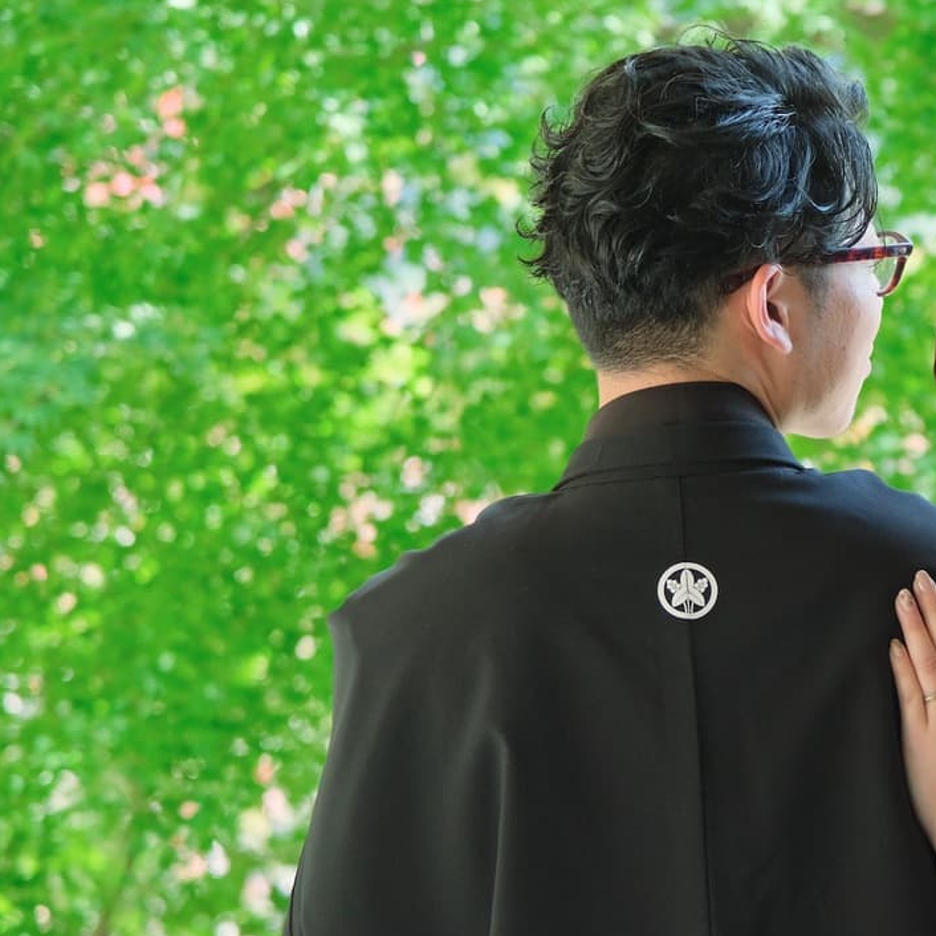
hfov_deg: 8.4
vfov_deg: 8.4
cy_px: 497
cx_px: 867
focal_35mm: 208
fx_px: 6363
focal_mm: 80
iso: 800
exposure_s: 1/160
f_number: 4
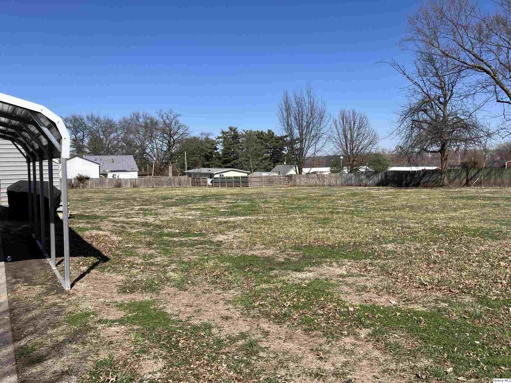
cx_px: 256
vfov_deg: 49.7
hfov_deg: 63.4
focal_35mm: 28
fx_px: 413
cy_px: 192
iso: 32
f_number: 1.8
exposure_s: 1/2315
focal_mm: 3.99
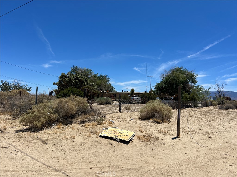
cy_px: 88
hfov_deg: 67.3
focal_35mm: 26
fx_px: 178
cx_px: 118
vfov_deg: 53.1
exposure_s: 1/7463
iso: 50
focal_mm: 5.7
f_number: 1.5
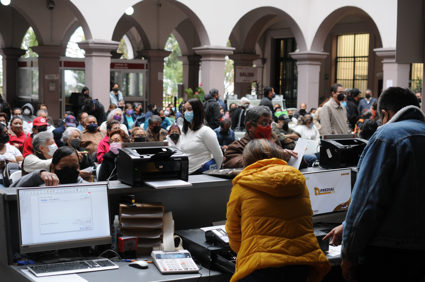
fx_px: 707
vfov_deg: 22.6
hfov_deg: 33.4
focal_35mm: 60
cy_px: 141
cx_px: 212
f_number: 3.5
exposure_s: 1/160
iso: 640
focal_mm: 40
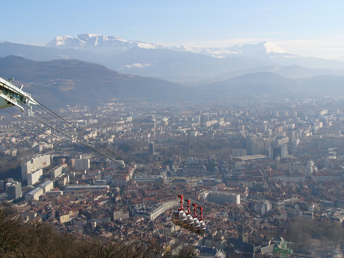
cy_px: 129
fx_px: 477
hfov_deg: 39.7
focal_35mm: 48
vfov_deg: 30.3
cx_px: 172
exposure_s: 1/500
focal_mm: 8
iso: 50
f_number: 4.6
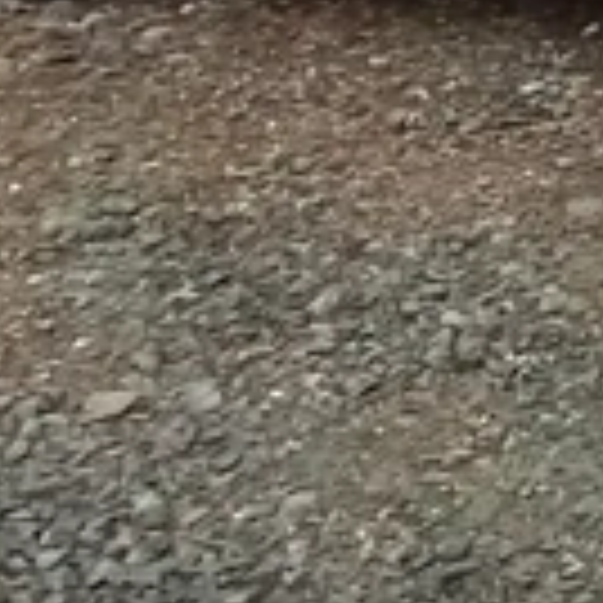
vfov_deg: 9.0
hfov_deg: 8.4
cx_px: 1606
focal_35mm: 185
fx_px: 3646
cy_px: -513
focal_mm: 2.78
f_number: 2
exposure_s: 1/50
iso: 100
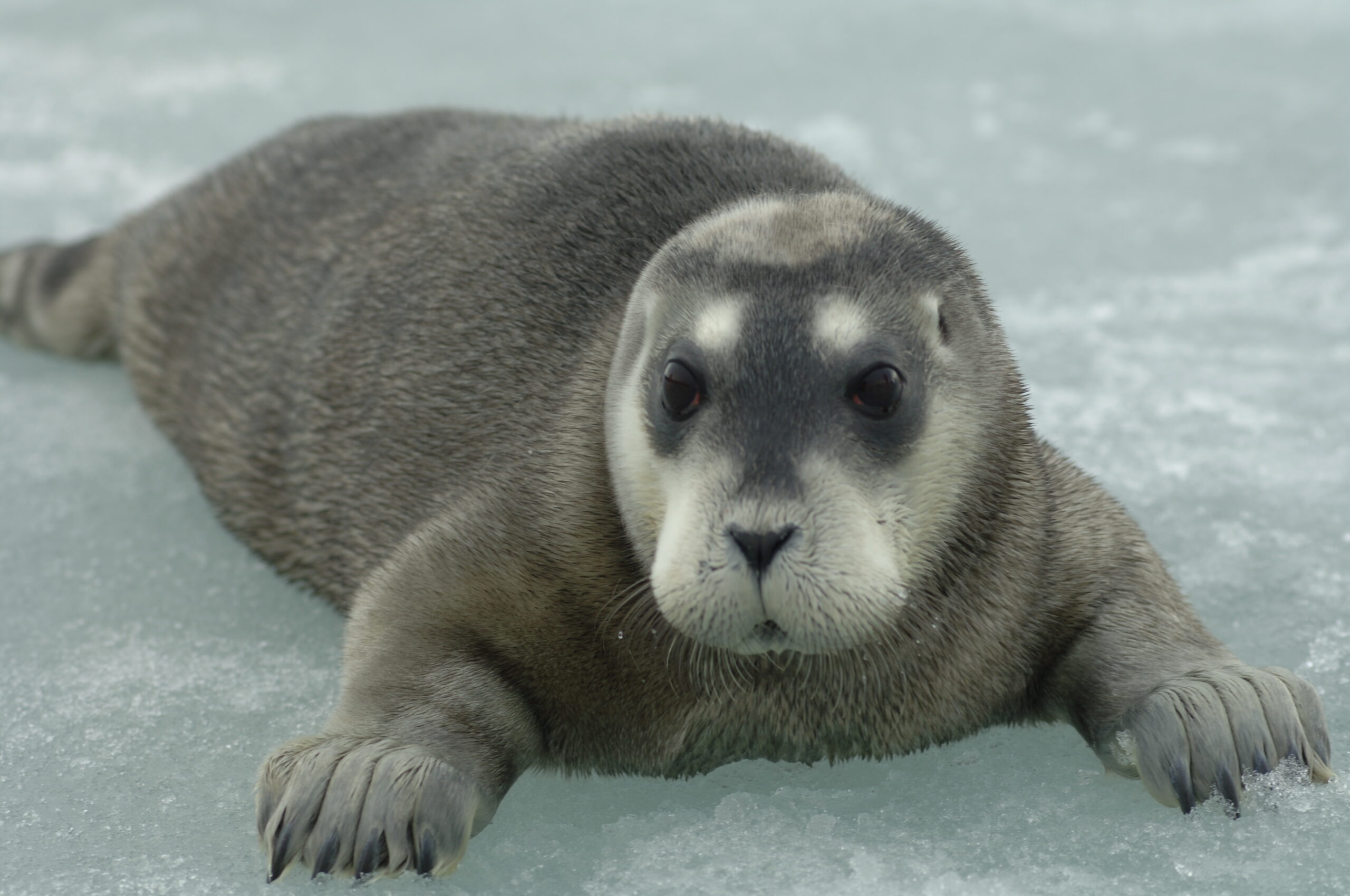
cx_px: 675
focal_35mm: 158
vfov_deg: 8.7
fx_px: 5899
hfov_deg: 13.1
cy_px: 448
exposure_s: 1/80
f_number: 4.2
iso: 100
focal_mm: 105
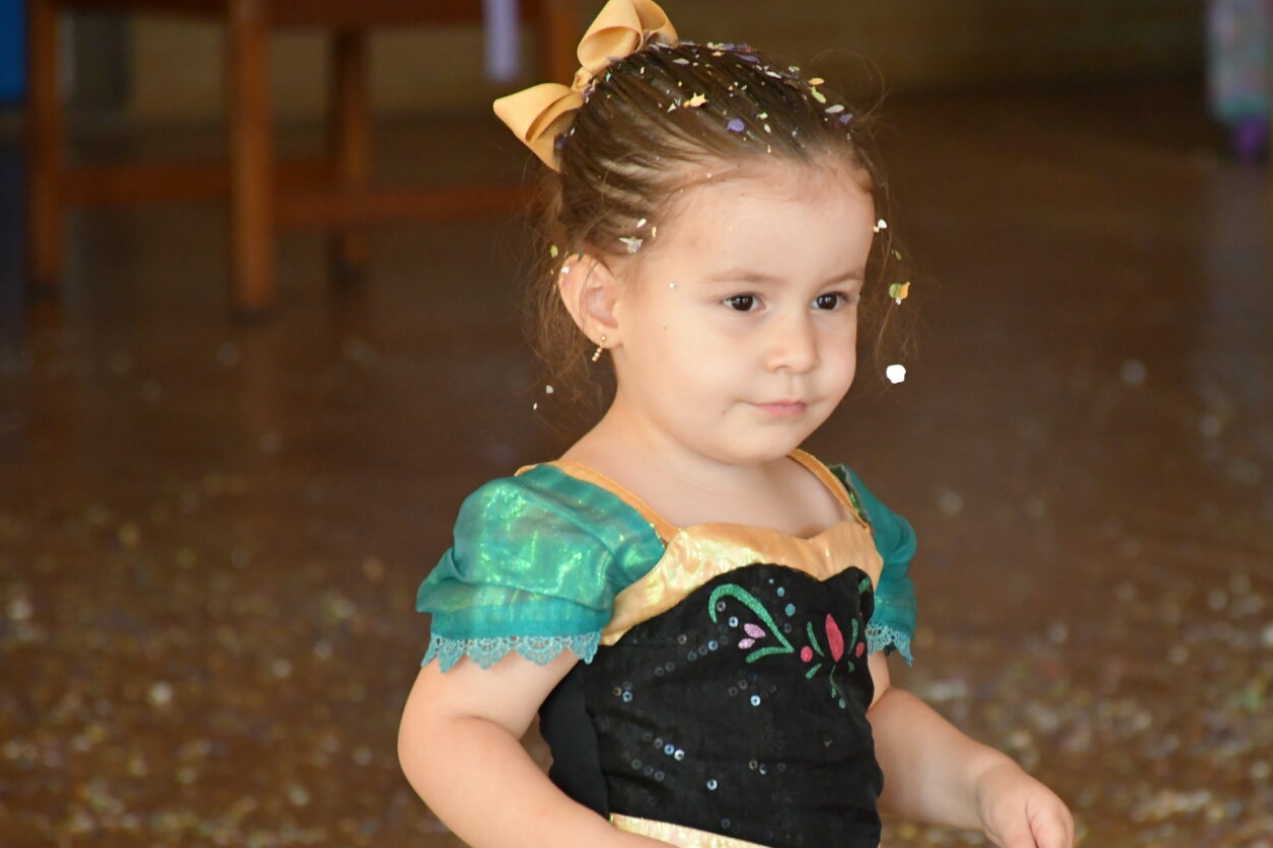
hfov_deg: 6.4
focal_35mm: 321
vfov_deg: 4.3
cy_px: 546
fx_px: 11349
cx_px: 828
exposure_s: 1/320
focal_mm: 140
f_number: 5.6
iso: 3200
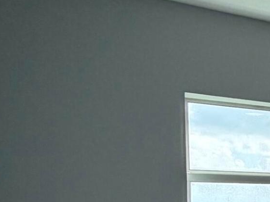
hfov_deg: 17.9
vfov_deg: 19.4
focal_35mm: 72
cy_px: 232
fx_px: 562
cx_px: 549
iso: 100
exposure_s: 1/121
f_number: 2.2
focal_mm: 2.22
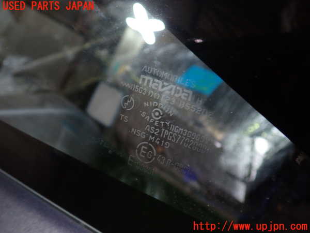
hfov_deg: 60.0
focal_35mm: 30
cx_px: 155
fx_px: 269
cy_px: 116
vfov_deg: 46.8
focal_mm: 5.4
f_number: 2.3
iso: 200
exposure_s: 1/30
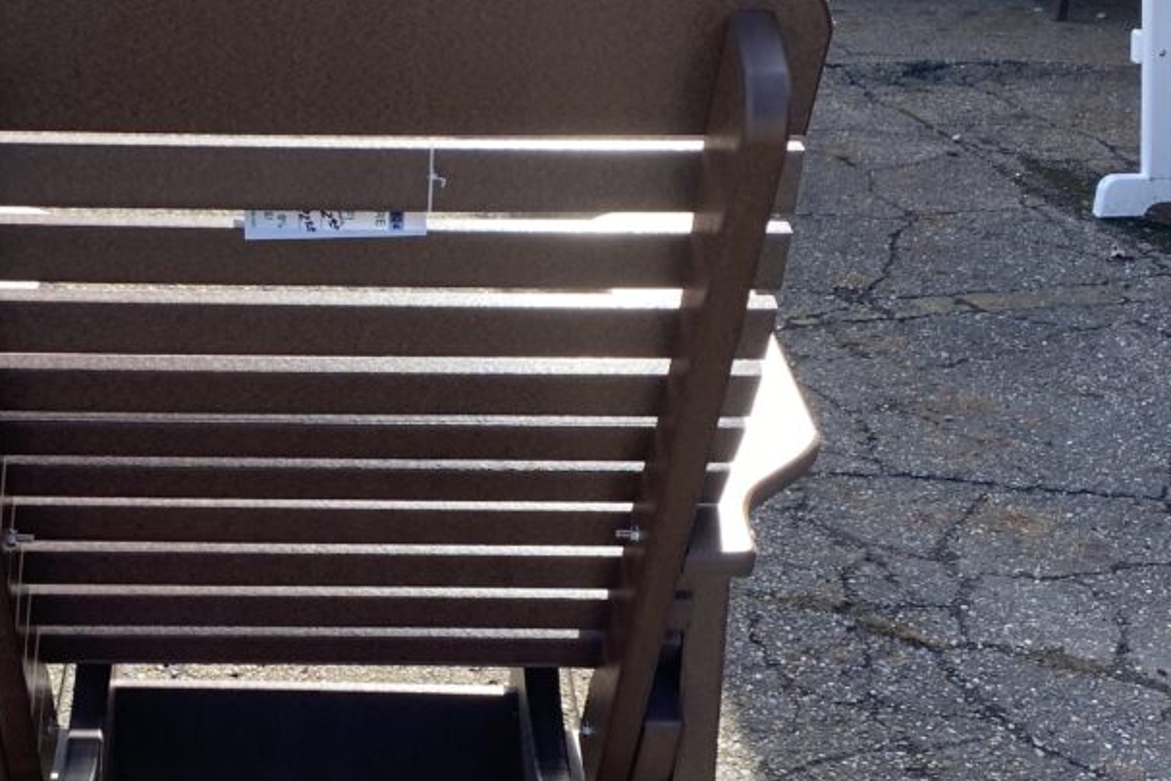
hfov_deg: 34.5
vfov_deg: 23.7
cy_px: 511
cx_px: 334
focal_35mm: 57
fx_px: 1854
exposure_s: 1/877
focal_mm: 4.25
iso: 32
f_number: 1.8
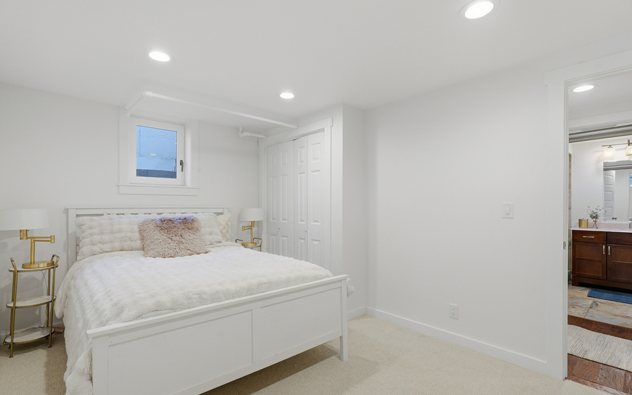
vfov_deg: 68.0
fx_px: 293
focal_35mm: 17
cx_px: 312
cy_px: 205
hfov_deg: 94.4
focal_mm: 16
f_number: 9
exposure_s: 1/500
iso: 250
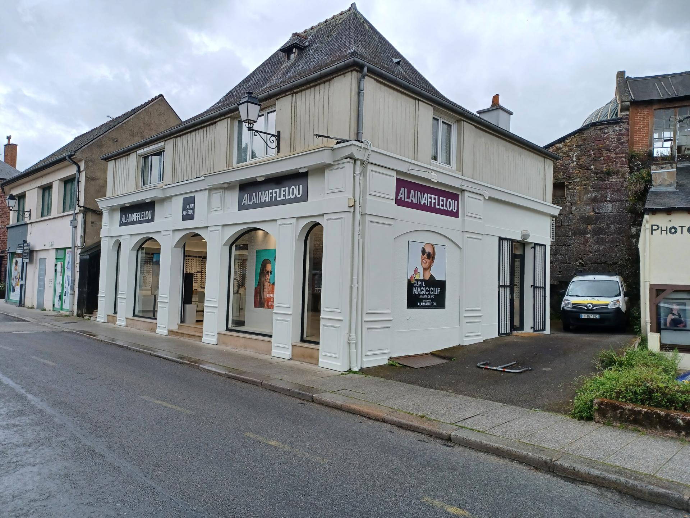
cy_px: 259
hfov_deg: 69.4
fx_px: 498
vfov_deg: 54.9
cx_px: 345
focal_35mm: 25
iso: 32
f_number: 1.8
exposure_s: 1/213
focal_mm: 4.6
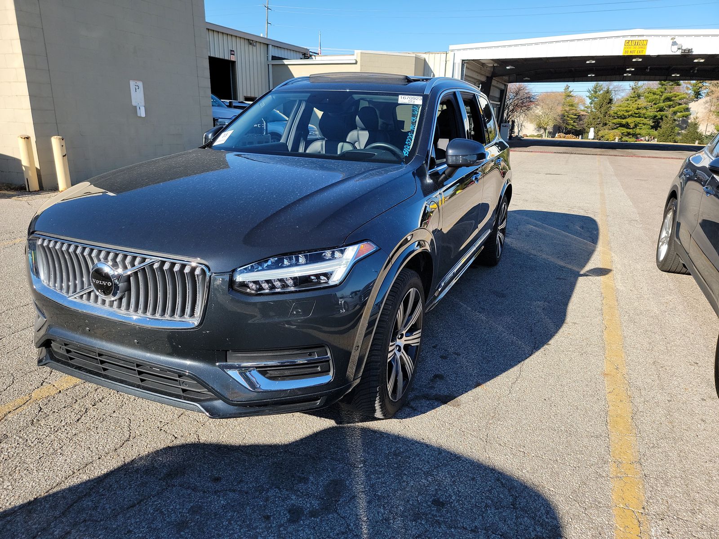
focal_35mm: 24
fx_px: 498
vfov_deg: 56.8
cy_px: 270
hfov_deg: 71.6
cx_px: 360
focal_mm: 6.7
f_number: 1.8
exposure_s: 1/581
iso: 50
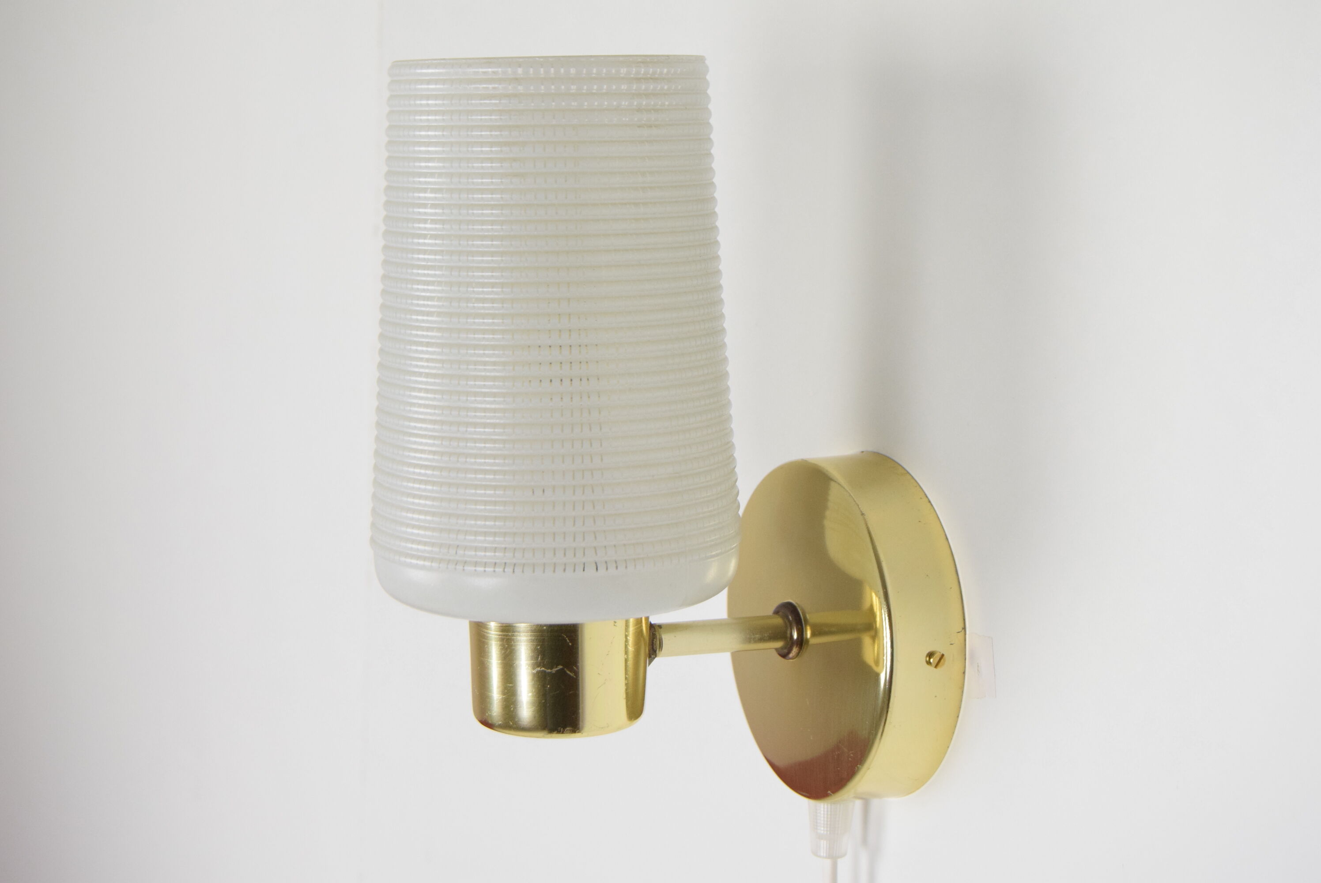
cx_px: 660
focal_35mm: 69
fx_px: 2534
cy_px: 442
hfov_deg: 29.2
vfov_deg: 19.8
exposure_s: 1/200
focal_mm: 46
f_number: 7.1
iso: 1600
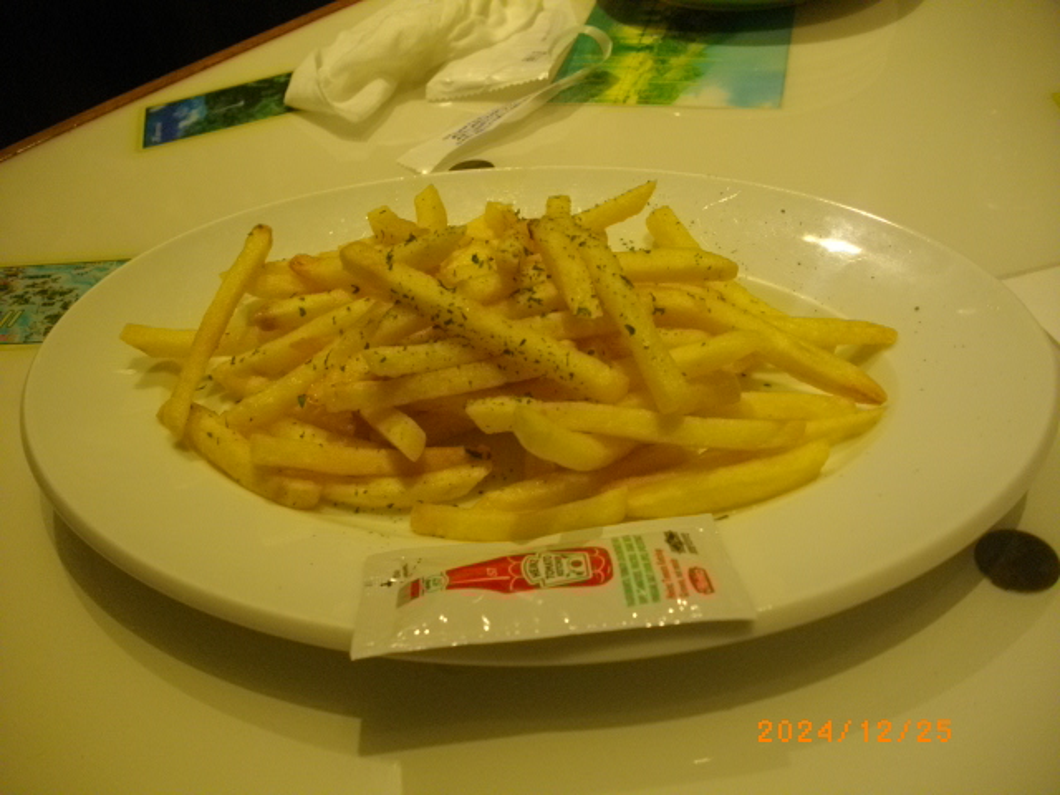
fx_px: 980
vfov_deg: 44.2
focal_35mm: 32
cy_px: 398
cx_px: 530
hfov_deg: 56.8
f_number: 2.9
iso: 200
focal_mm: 5.7
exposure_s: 1/100
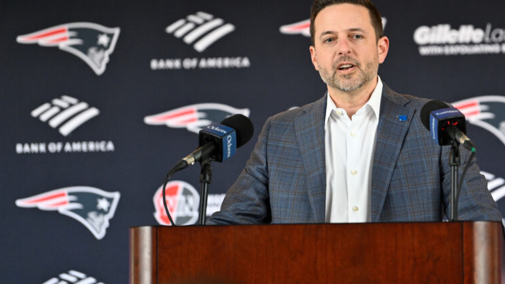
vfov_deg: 4.3
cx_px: 331
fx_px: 3815
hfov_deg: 7.6
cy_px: 79
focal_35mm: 285
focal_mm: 200
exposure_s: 1/640
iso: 2000
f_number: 2.8
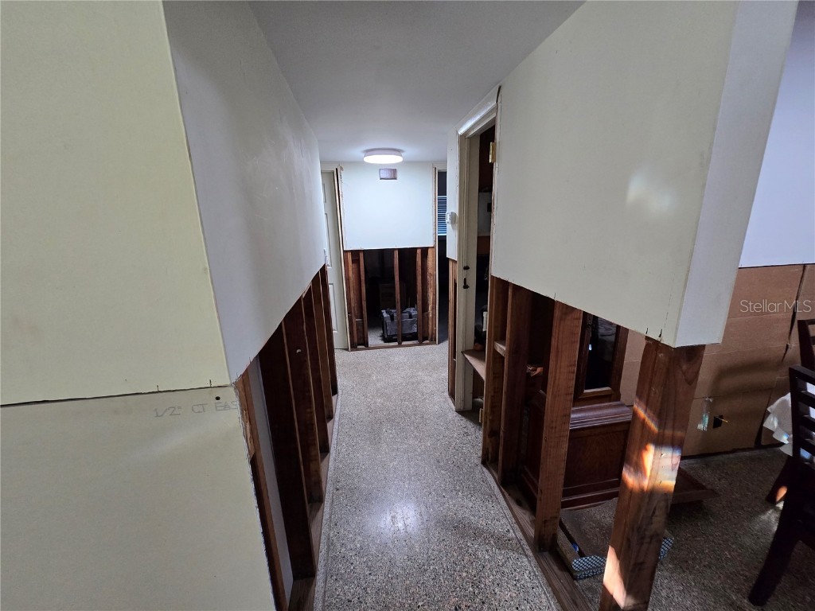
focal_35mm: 13
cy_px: 306
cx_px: 408
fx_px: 306
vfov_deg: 89.9
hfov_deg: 106.2
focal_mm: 2.2
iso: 400
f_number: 2.2
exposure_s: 1/60
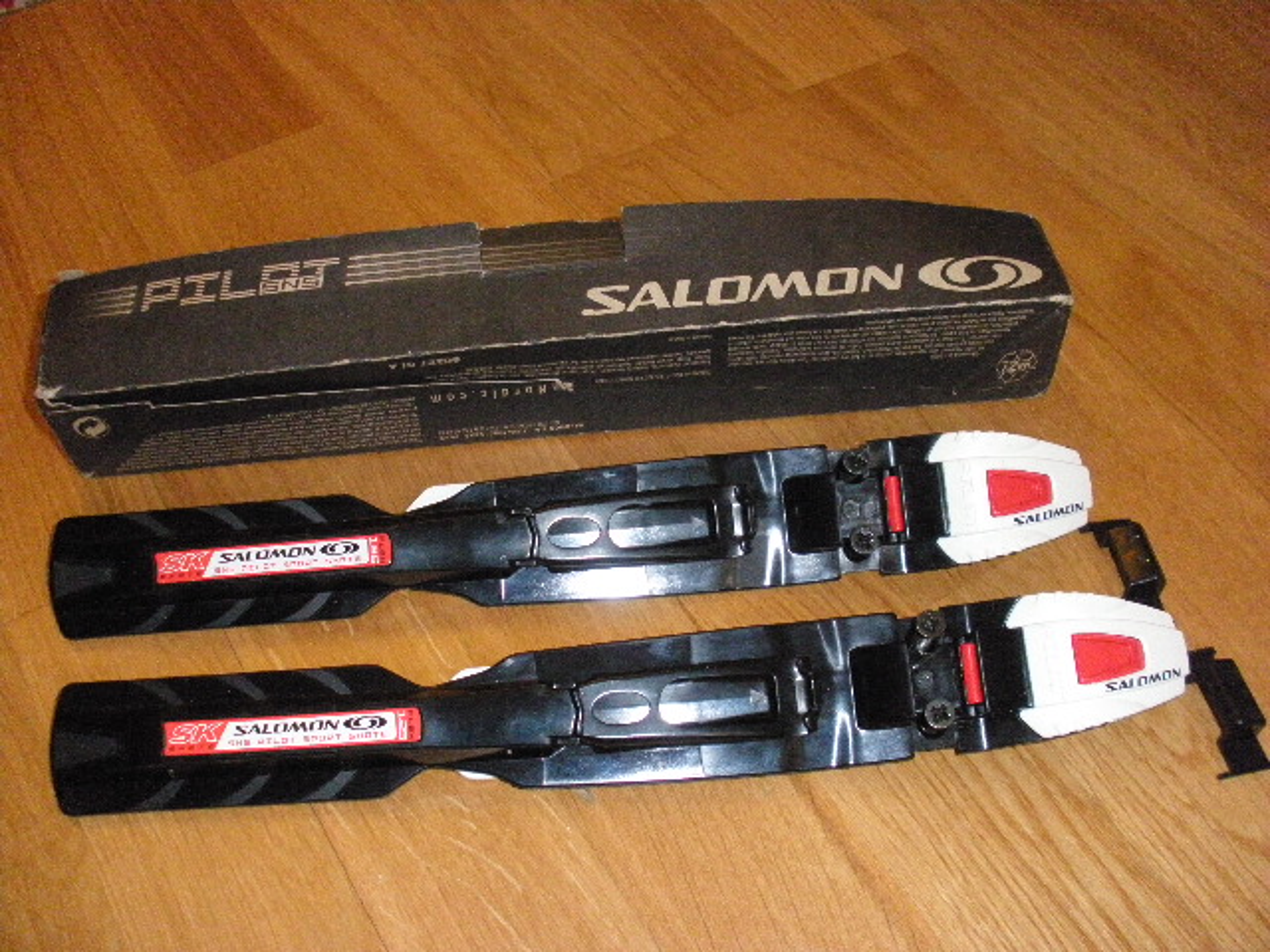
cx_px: 635
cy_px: 476
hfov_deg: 51.4
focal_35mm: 36
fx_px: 1321
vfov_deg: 39.7
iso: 800
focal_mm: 6.3
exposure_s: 1/125
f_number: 3.5
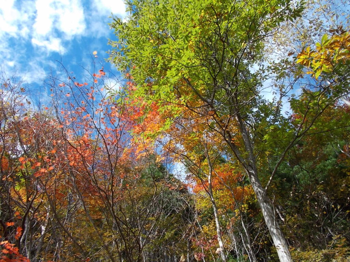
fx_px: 263
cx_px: 175
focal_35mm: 26
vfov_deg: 53.1
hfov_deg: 67.3
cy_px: 131
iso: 80
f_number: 3.2
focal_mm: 4.6
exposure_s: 1/400
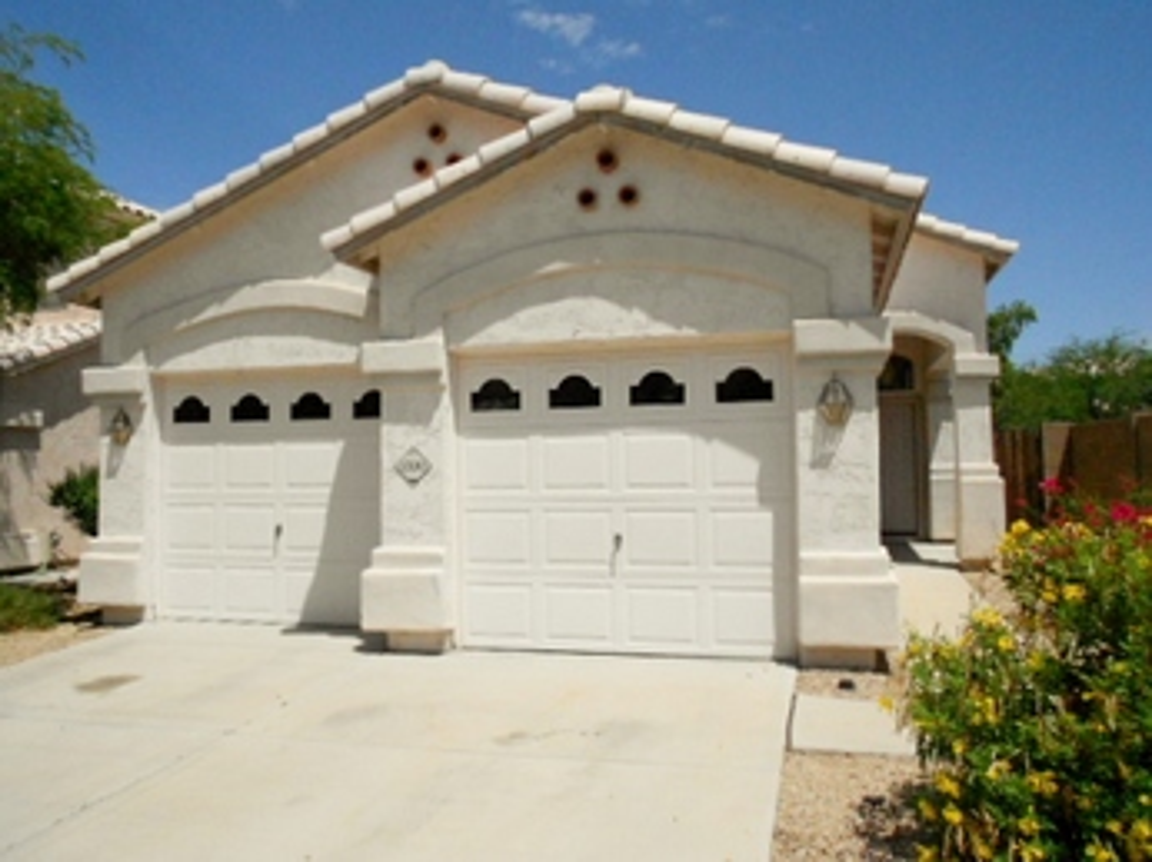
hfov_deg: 61.7
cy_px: 431
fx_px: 964
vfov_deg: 48.2
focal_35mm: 29
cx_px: 576
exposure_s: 1/1500
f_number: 8.5
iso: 400
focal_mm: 5.1
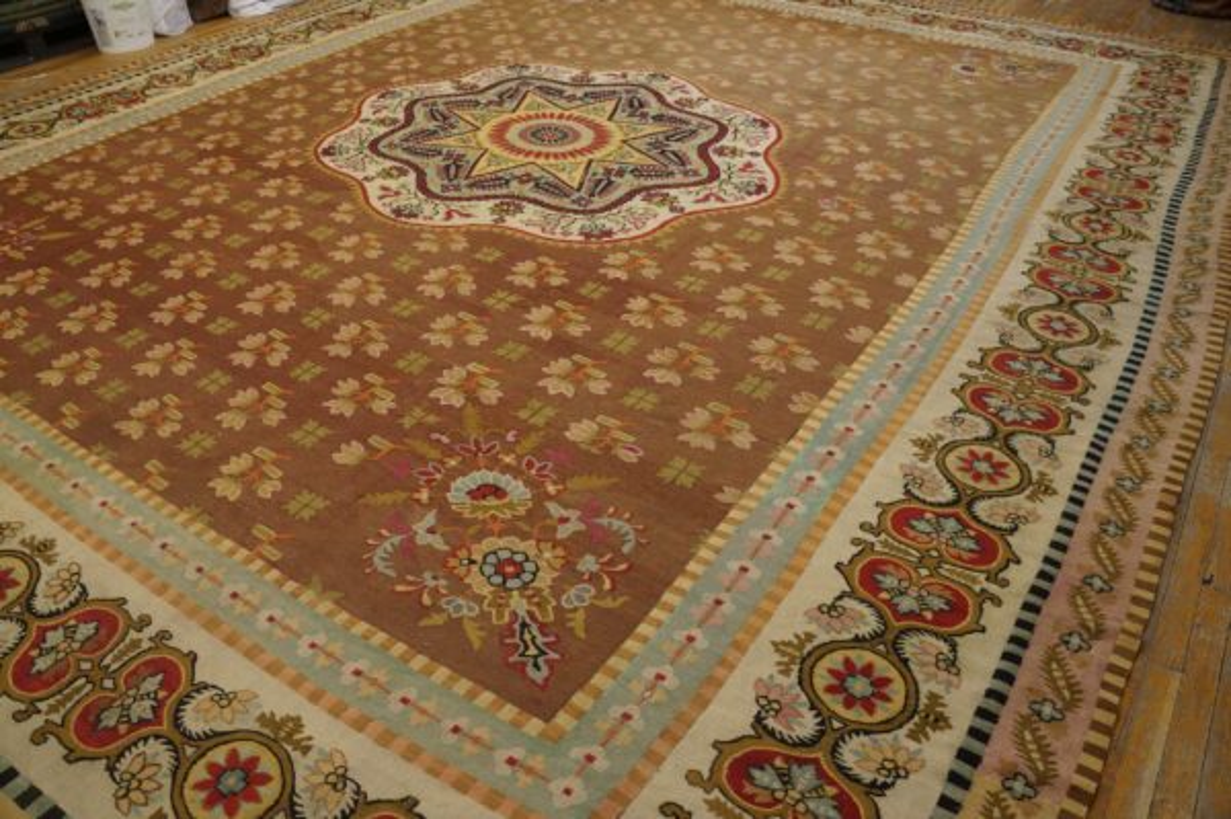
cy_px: 410
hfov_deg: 67.4
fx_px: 922
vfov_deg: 47.9
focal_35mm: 27
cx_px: 616
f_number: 4
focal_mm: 18
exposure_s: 1/60
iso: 800
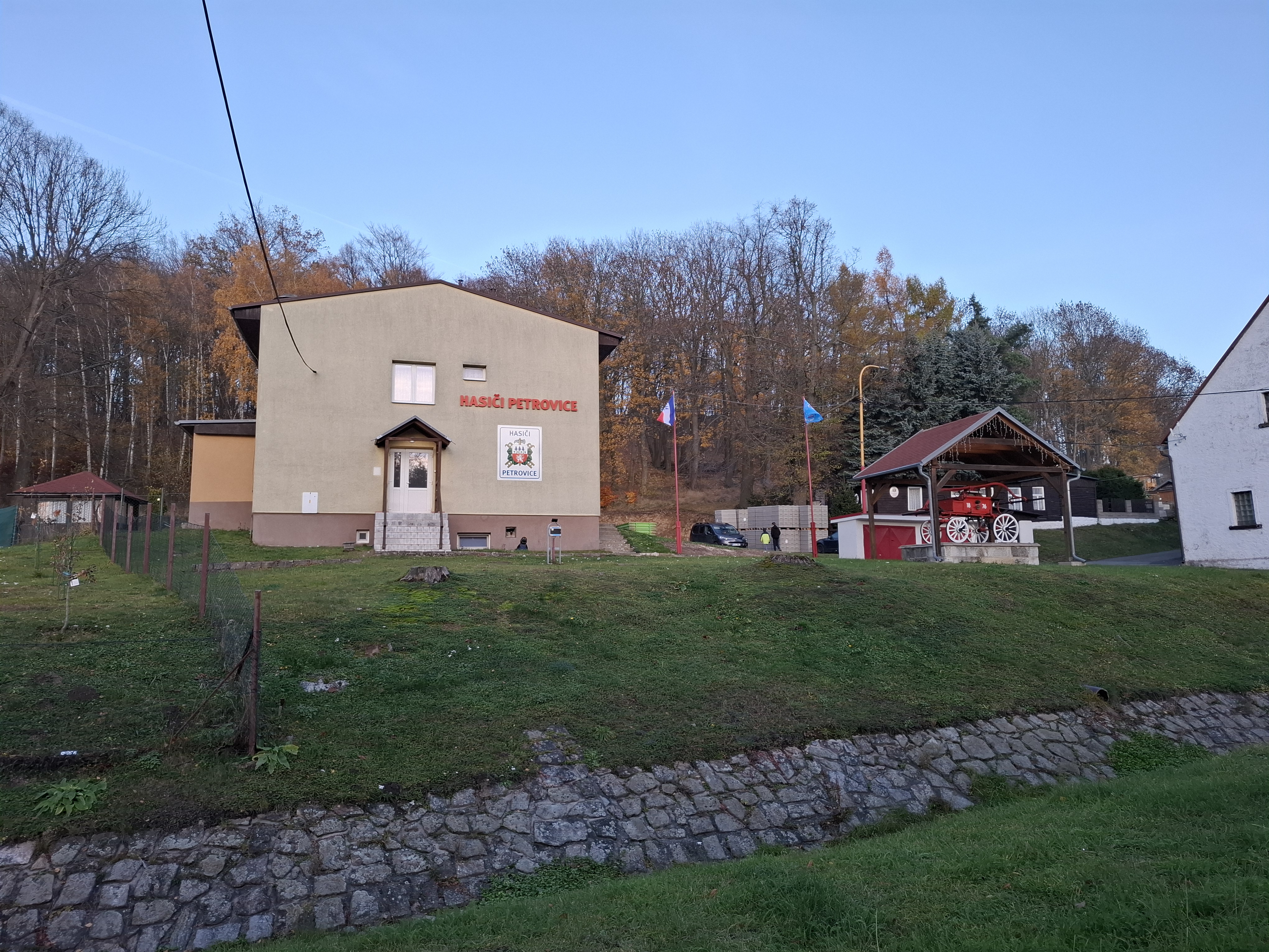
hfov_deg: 73.9
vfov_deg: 58.9
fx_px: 843
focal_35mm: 23
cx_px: 634
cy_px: 476
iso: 50
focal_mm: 5.54
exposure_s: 1/100
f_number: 1.8
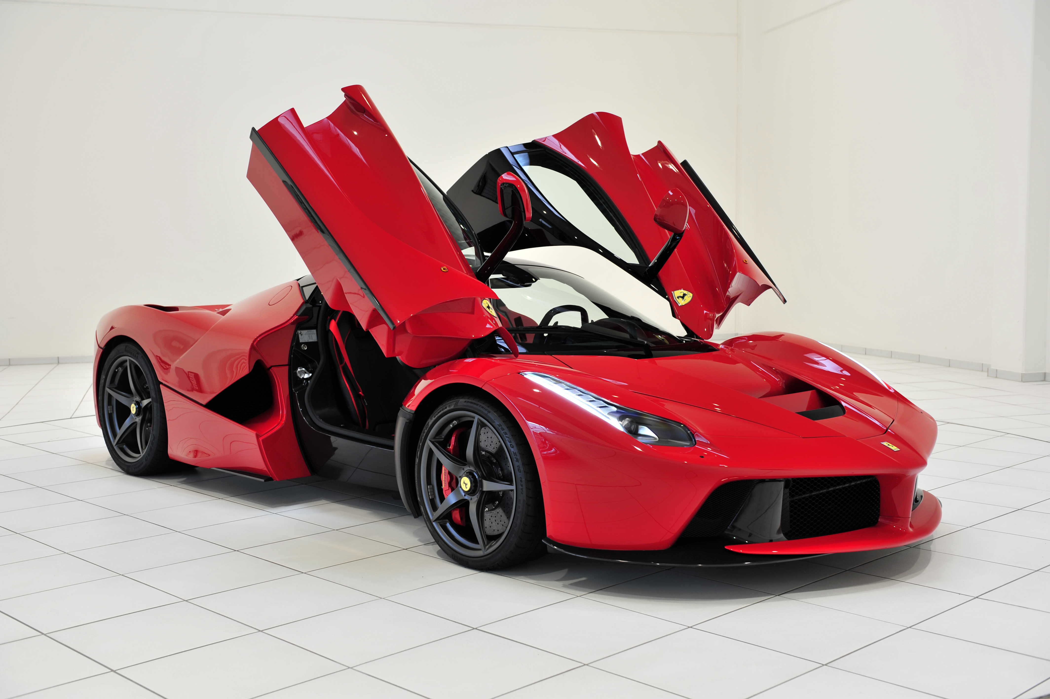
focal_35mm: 40
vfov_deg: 33.4
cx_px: 525
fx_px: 1166
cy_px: 350
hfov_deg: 48.5
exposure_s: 1/5
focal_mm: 40
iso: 200
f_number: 4.5
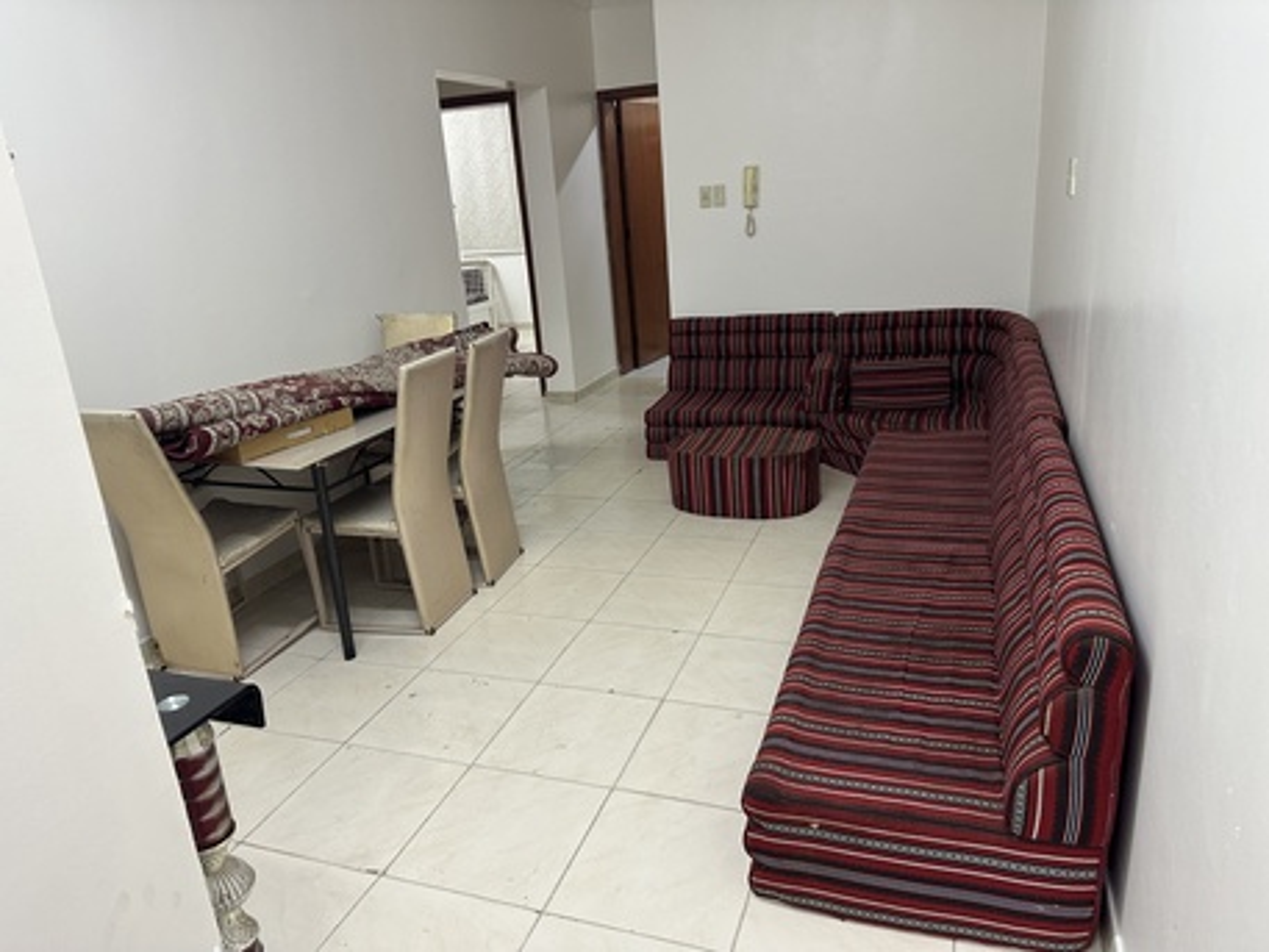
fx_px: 880
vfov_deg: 56.8
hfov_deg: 71.6
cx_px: 634
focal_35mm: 24
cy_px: 476
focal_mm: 6.86
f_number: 1.78
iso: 200
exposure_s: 1/60
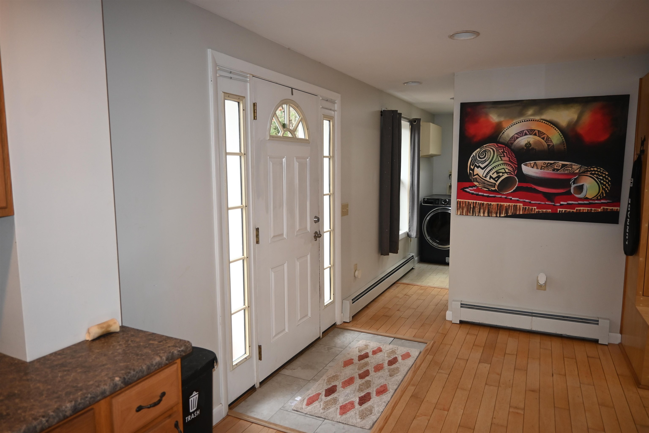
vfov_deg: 53.1
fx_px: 433
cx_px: 324
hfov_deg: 73.7
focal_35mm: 24
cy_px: 216
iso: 400
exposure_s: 1/125
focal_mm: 16
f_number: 3.5
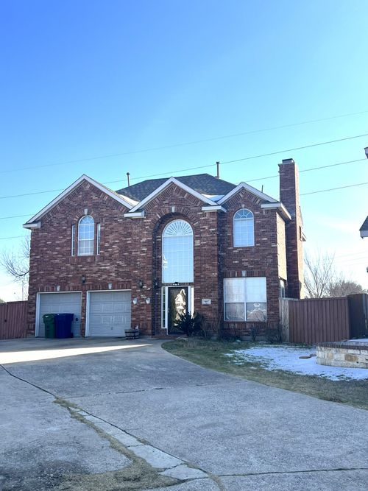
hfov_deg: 40.7
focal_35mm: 35
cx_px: 184
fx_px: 496
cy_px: 246
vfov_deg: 52.6
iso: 50
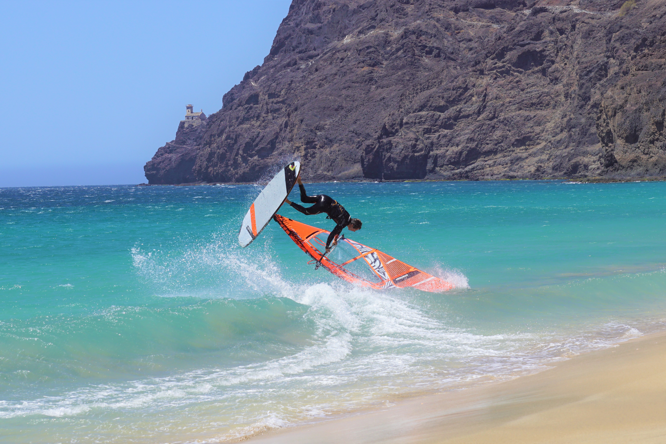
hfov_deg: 22.6
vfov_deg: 15.2
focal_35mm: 90
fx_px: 1665
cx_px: 333
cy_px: 222
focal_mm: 60
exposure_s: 1/320
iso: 100
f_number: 8
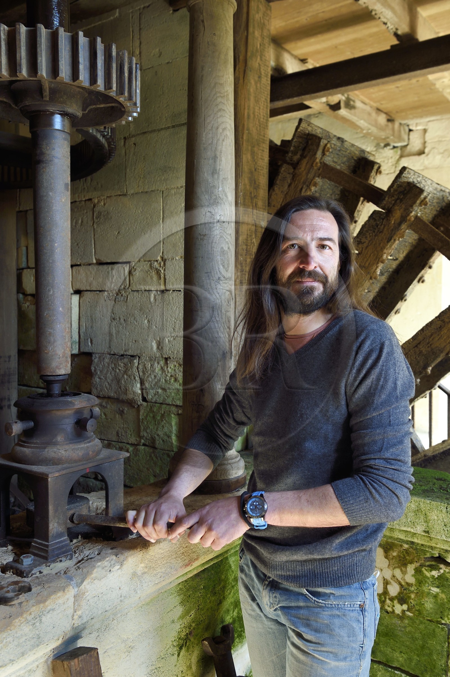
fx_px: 638
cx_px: 225
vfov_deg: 55.8
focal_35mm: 34
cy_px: 338
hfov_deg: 38.8
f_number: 6.3
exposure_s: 1/50
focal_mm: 34
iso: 800
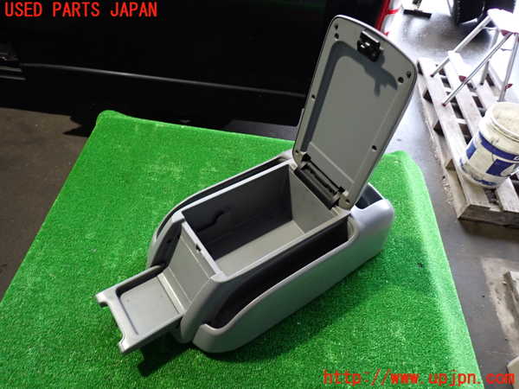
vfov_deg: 54.9
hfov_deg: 69.4
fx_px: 375
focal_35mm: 25
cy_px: 194
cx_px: 260
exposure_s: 1/30
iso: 400
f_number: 2
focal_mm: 4.5
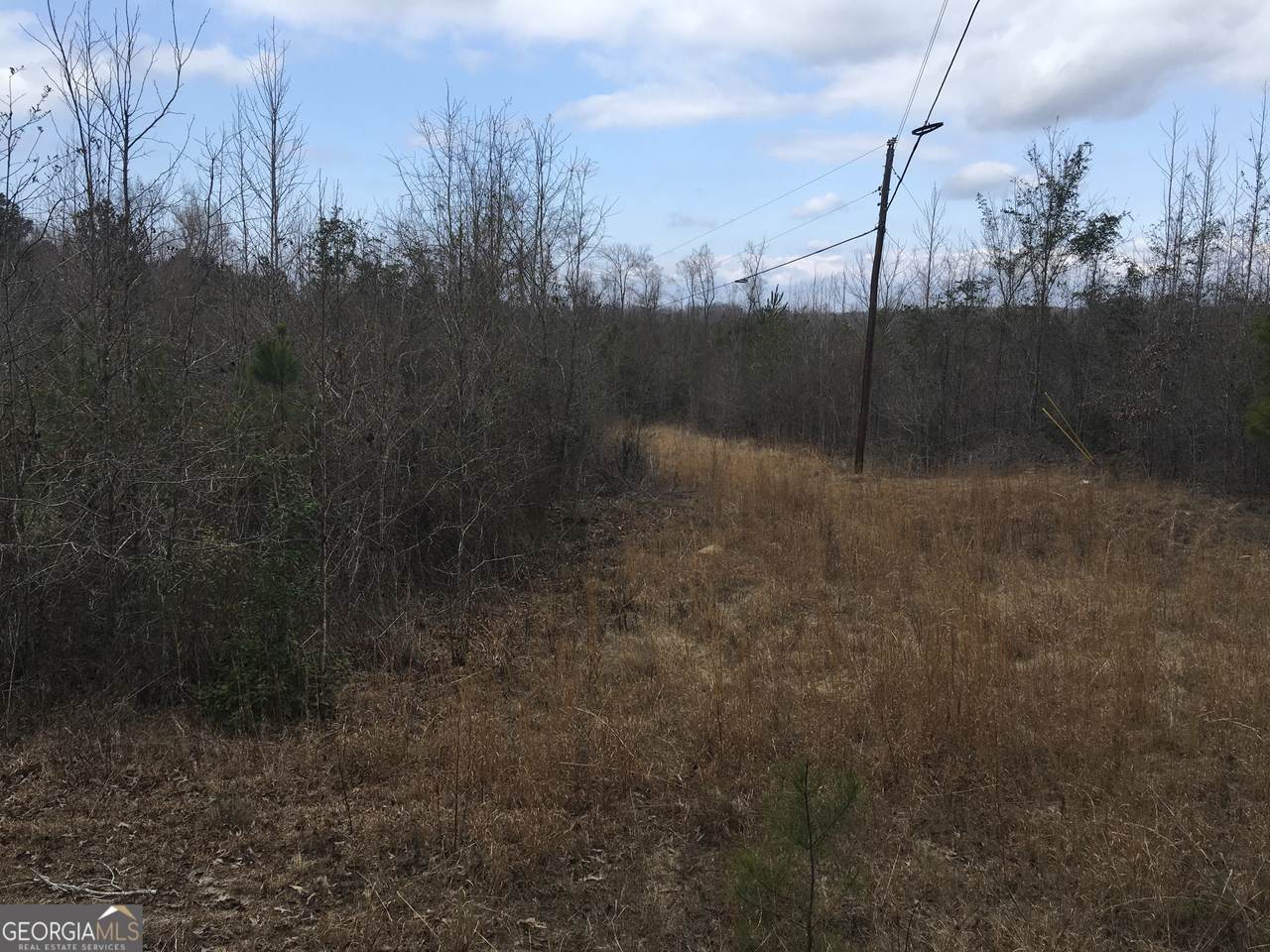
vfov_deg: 48.2
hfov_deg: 61.7
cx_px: 635
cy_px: 476
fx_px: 1064
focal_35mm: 29
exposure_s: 1/1068
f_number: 2.2
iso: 25
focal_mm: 4.15
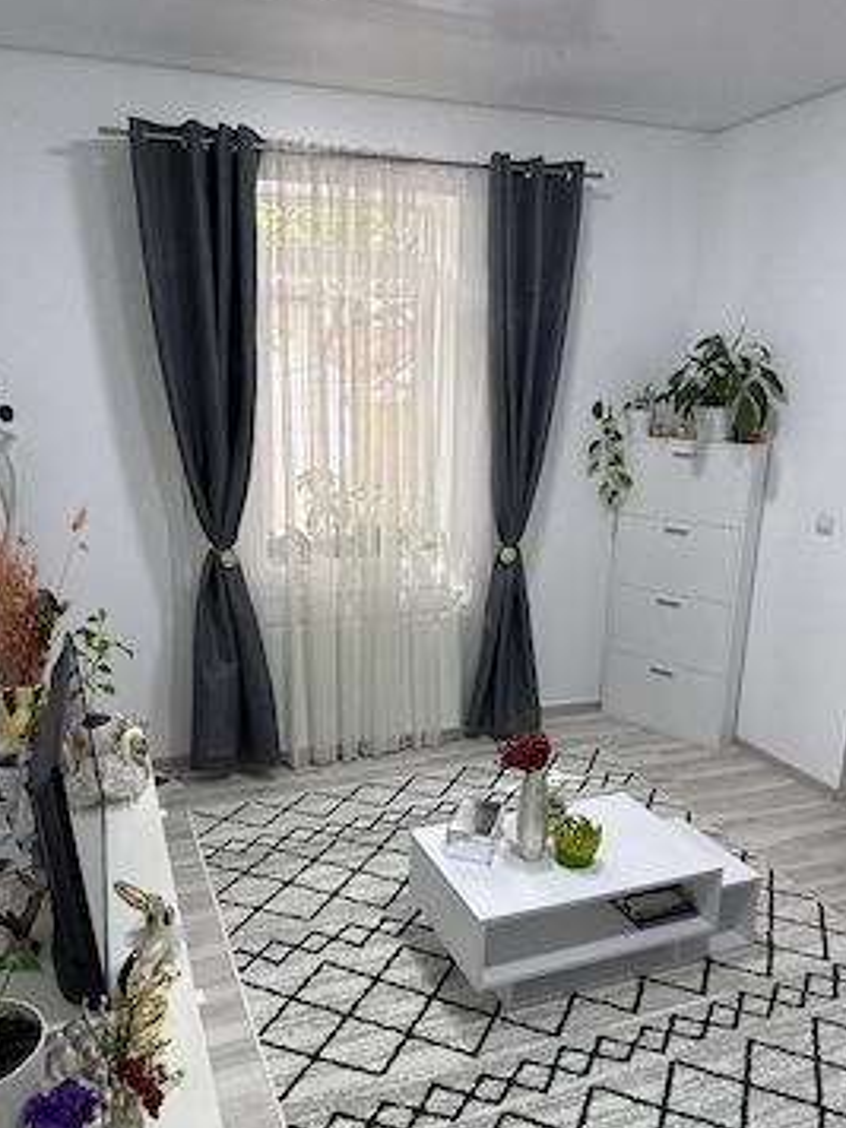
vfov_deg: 65.2
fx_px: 880
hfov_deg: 51.3
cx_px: 412
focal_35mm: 27
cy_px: 608
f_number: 1.78
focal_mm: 6.76
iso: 100
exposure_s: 1/100
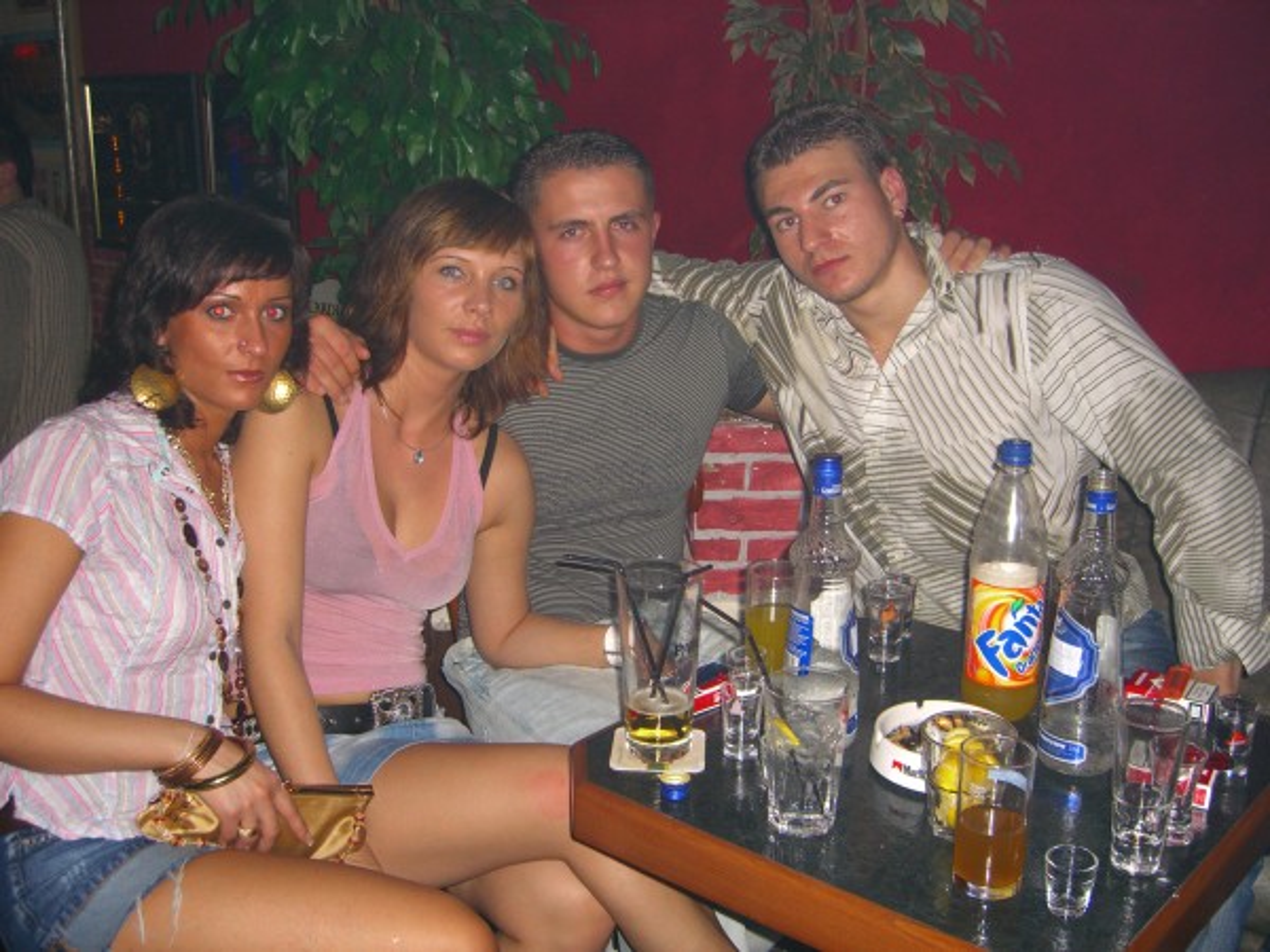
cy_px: 476
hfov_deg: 49.0
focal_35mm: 38
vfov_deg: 37.7
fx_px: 1394
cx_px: 635
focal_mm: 7.9
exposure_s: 1/60
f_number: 2.8
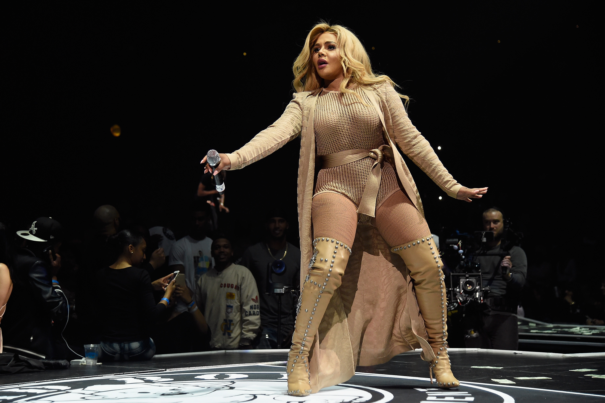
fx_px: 1041
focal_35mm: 62
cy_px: 202
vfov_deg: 21.9
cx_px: 302
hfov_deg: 32.4
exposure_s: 1/1000
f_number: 4
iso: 3200
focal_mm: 62
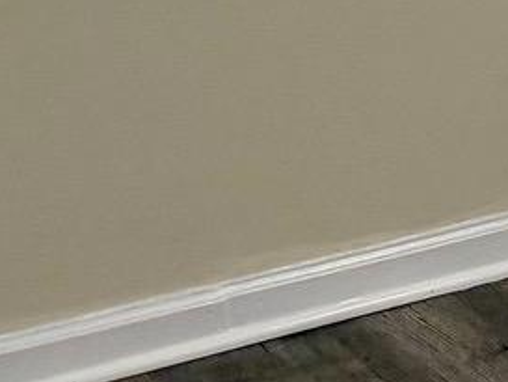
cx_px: 1394
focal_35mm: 180
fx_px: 2643
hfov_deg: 9.3
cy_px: -304
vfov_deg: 8.0
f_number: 1.78
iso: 250
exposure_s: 1/120
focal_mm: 6.76
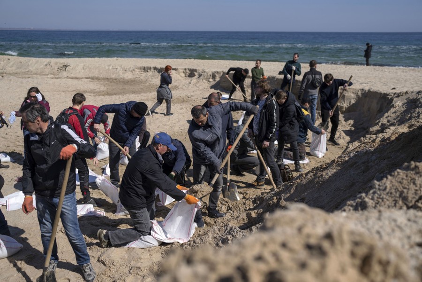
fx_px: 410
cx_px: 211
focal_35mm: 35
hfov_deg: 54.4
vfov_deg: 37.9
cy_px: 141
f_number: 2.5
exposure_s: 1/5000
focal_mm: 35
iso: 100
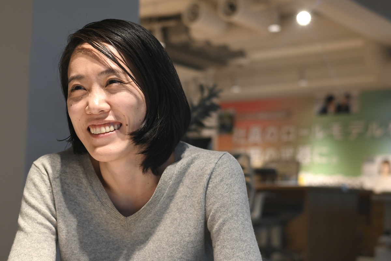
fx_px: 652
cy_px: 130
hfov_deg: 33.4
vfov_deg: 22.6
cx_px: 196
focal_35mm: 60
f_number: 2.8
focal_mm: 40
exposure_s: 1/125
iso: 400
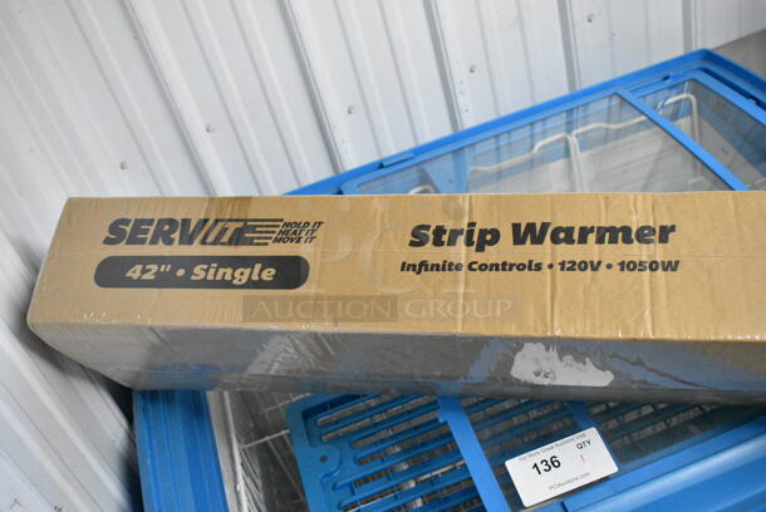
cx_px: 383
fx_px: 767
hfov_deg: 53.1
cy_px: 256
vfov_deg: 37.0
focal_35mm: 36
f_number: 5
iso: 6400
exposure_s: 1/100
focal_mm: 24
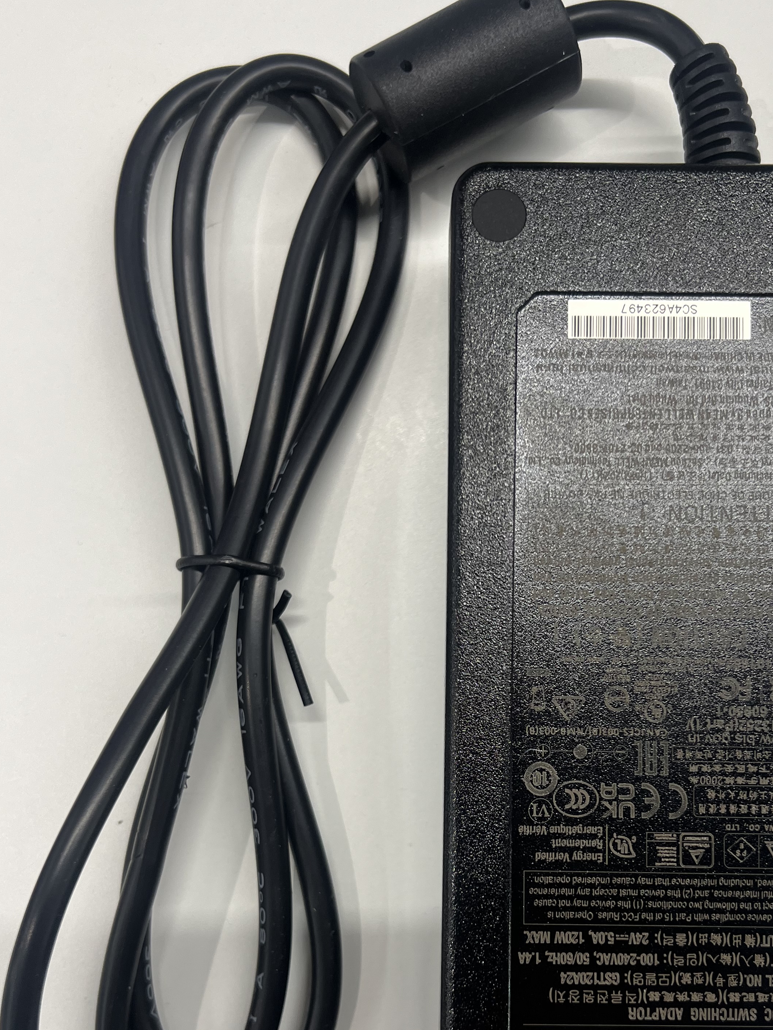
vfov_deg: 49.4
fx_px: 1102
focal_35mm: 37
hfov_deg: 38.5
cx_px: 470
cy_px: 674
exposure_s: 1/100
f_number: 1.5
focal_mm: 5.7
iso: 80
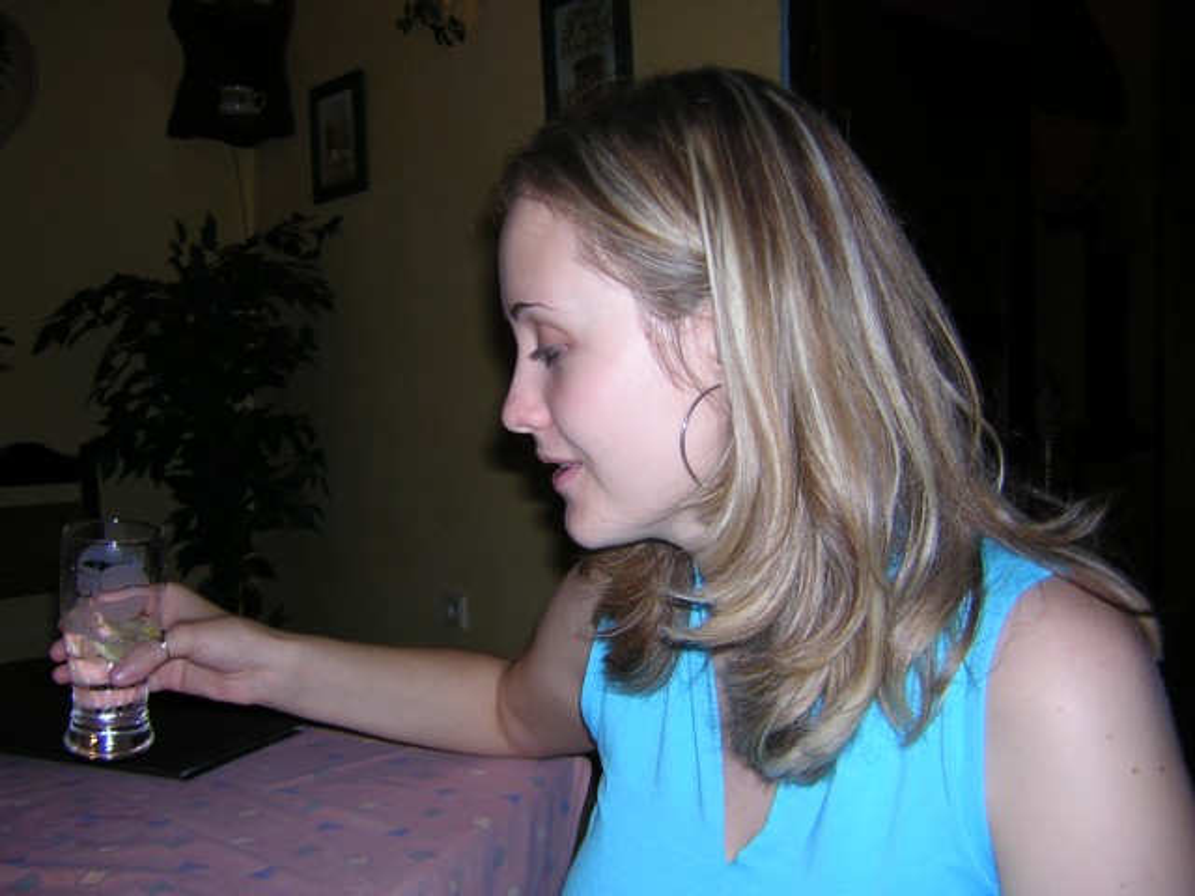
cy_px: 448
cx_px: 598
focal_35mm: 36
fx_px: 1243
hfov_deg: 51.4
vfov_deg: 39.7
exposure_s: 1/60.1
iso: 100
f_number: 2.6
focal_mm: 4.7
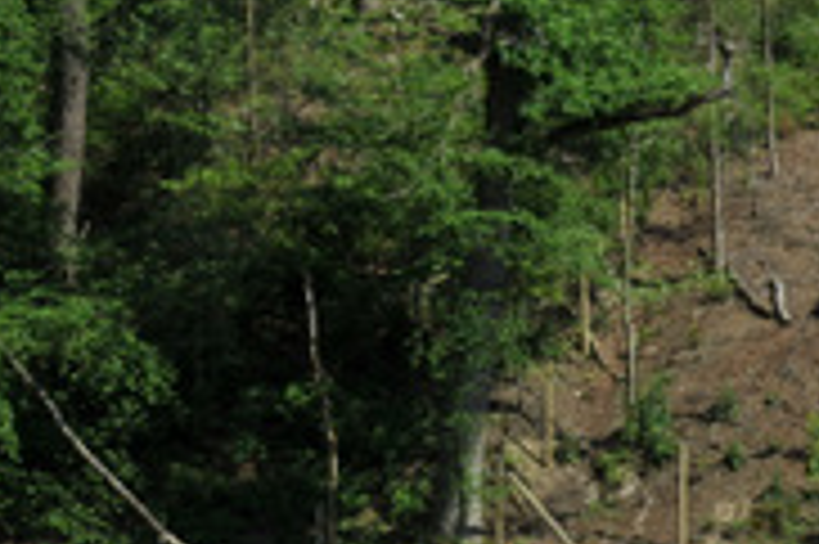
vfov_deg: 4.1
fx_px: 7501
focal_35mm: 330
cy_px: 706
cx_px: 454
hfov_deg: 6.2
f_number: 8
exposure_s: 1/640
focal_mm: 80
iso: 200
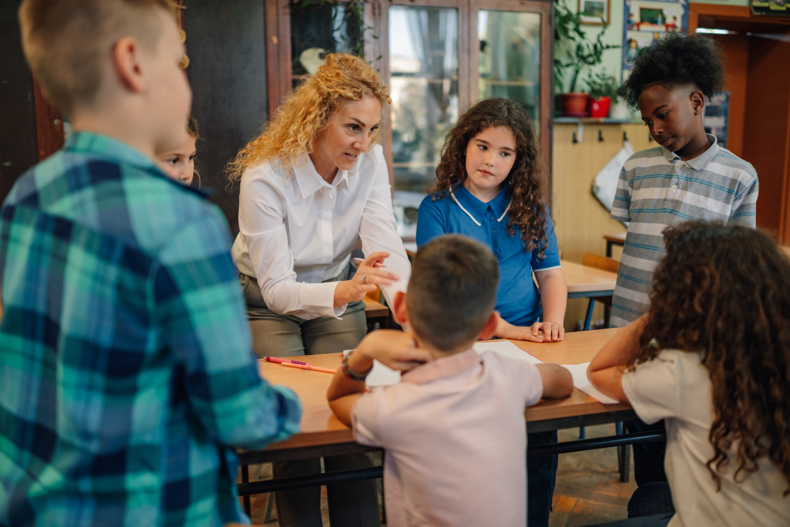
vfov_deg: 37.9
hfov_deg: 54.4
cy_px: 264
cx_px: 395
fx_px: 768
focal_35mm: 35
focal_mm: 35
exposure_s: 1/125
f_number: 1.4
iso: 250
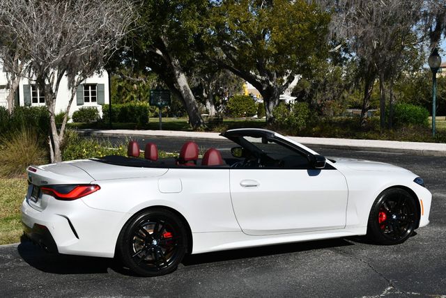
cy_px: 149
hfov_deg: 35.6
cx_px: 223
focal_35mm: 56
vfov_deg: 24.2
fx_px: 694
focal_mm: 28
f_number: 9
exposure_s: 1/320
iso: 100
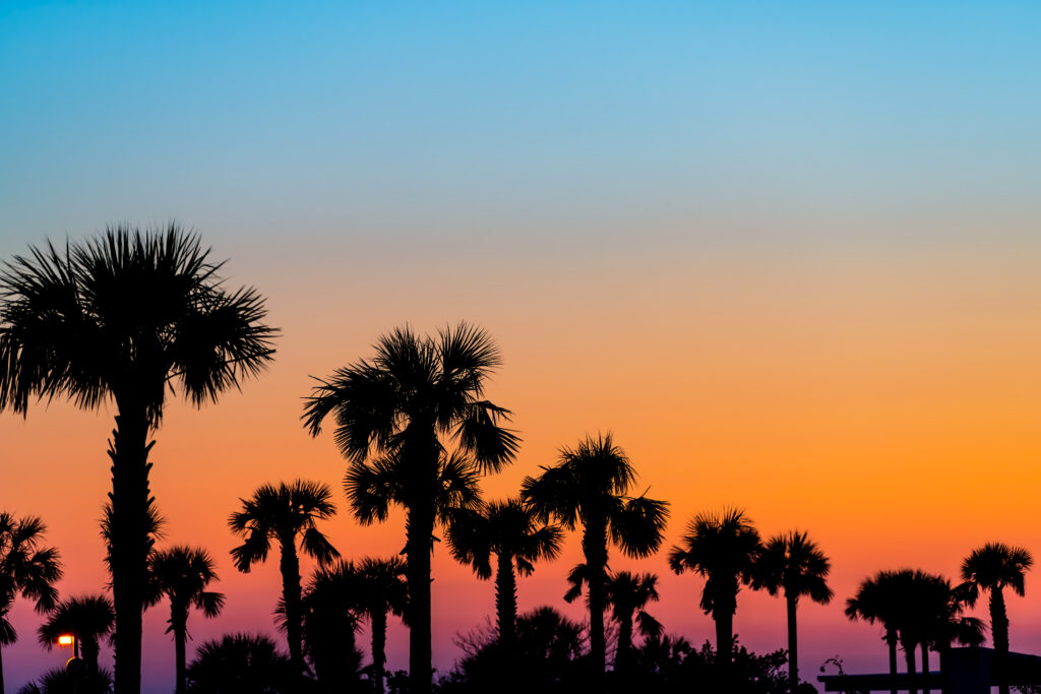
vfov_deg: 6.9
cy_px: 347
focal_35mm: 200
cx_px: 520
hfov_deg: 10.3
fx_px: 5784
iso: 200
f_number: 4
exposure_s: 1/6
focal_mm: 200
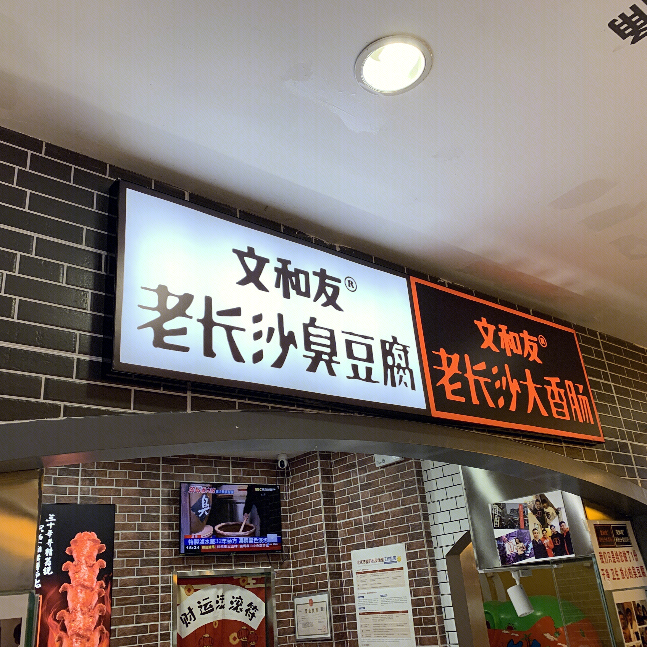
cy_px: 326
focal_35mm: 31
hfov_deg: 52.5
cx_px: 343
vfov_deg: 52.5
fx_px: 656
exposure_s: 1/100
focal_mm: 4.25
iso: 64
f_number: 1.8
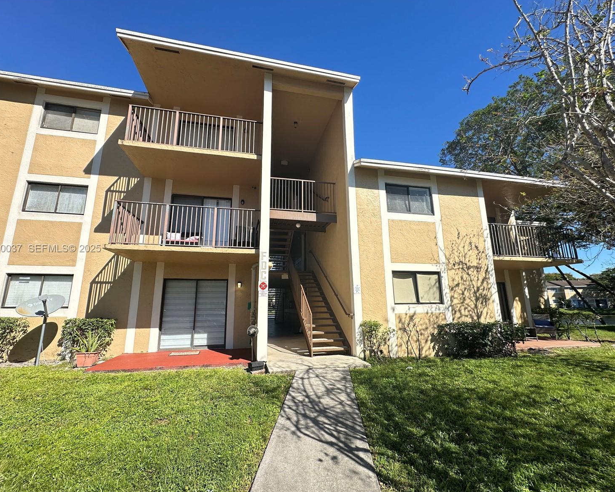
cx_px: 307
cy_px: 249
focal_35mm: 15
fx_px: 273
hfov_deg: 96.8
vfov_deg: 84.0
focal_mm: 2.22
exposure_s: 1/1435
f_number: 2.2
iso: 40
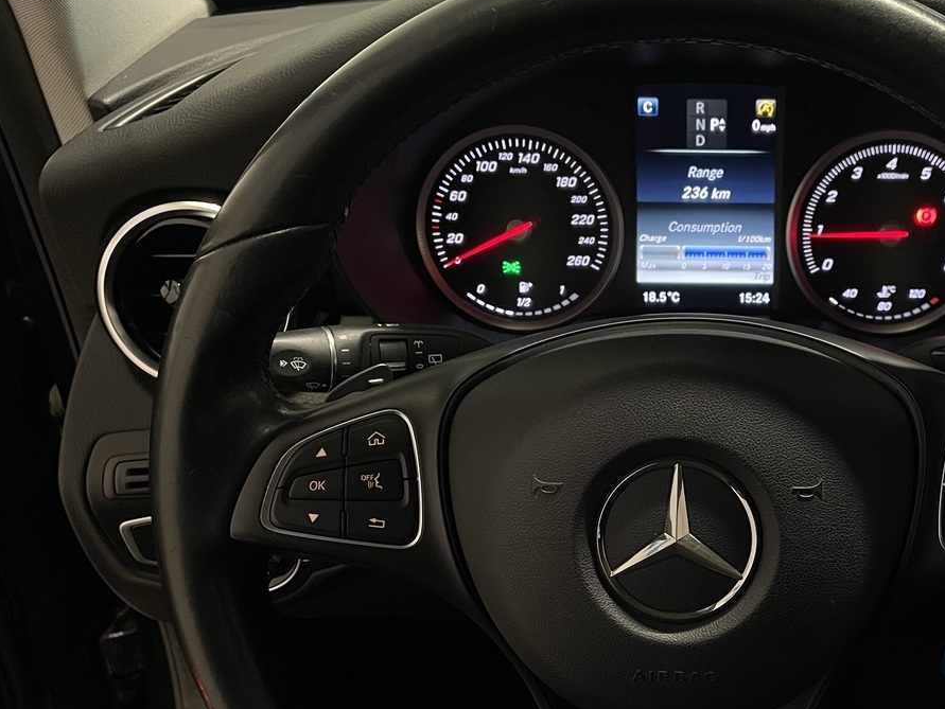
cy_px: 472
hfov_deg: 43.3
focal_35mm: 42
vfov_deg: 34.1
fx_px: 1147
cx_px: 711
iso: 500
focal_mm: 4.2
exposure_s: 1/54
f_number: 1.6
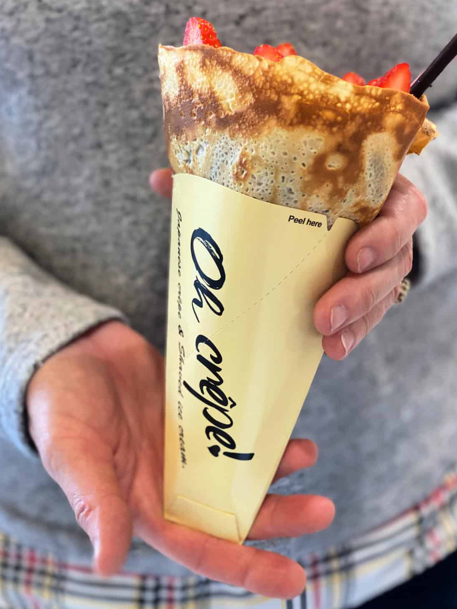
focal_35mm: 57
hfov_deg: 25.7
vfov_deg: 33.8
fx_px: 1003
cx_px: 240
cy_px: 279
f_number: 2
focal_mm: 6
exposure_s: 1/60
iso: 125
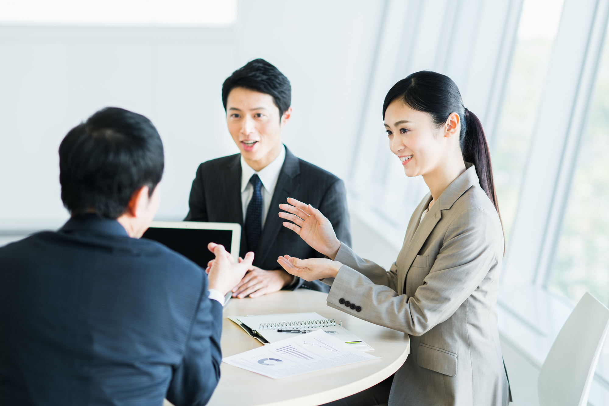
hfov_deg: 23.9
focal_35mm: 85
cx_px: 304
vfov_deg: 16.1
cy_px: 203
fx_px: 1438
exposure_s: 1/250
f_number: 2.8
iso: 320
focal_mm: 85
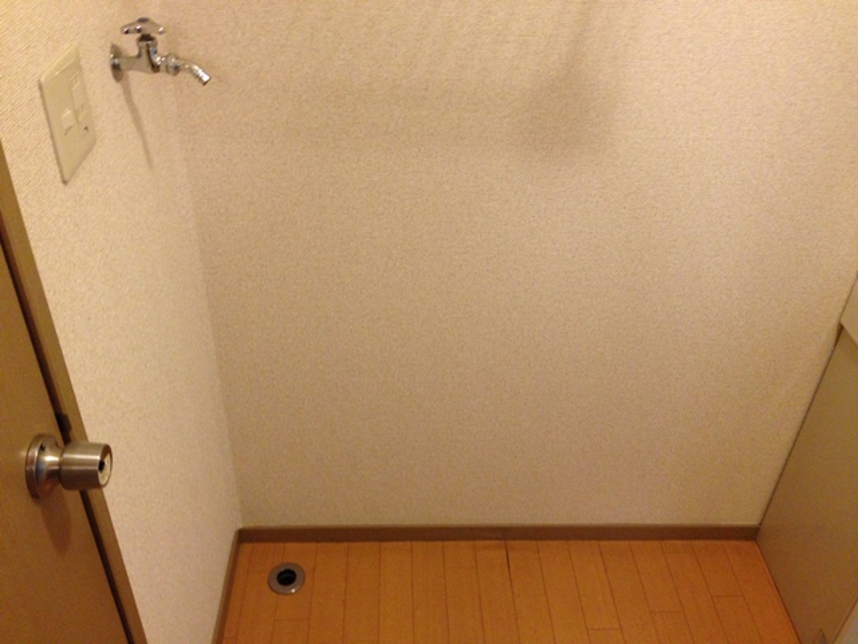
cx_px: 429
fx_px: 818
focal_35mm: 33
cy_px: 322
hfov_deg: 55.4
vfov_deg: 42.9
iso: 250
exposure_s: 1/20
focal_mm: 4.12
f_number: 2.4
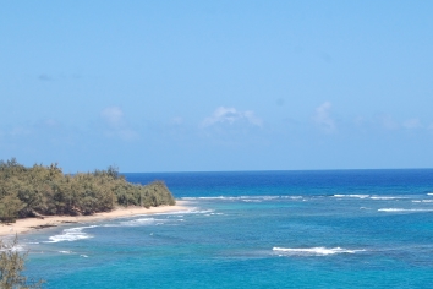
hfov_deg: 16.1
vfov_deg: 10.8
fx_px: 1527
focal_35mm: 127
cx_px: 264
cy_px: 219
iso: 200
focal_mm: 50
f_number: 10
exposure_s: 1/400
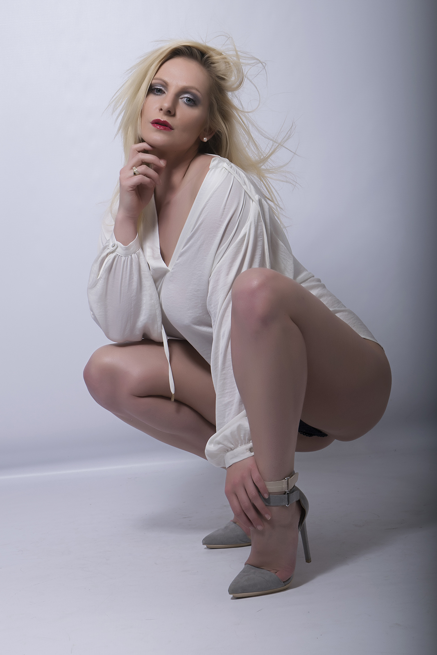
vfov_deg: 24.6
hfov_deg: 16.6
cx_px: 218
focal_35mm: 82
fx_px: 1502
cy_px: 328
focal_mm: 55
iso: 100
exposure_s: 1/200
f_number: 11
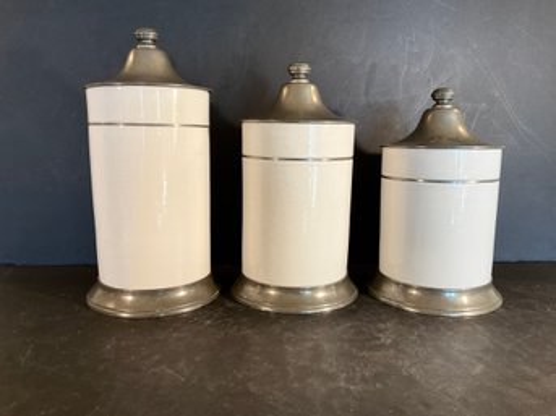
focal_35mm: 29
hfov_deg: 61.7
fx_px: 466
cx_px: 278
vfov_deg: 48.2
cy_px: 208
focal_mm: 3
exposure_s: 1/60
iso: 50
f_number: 1.8
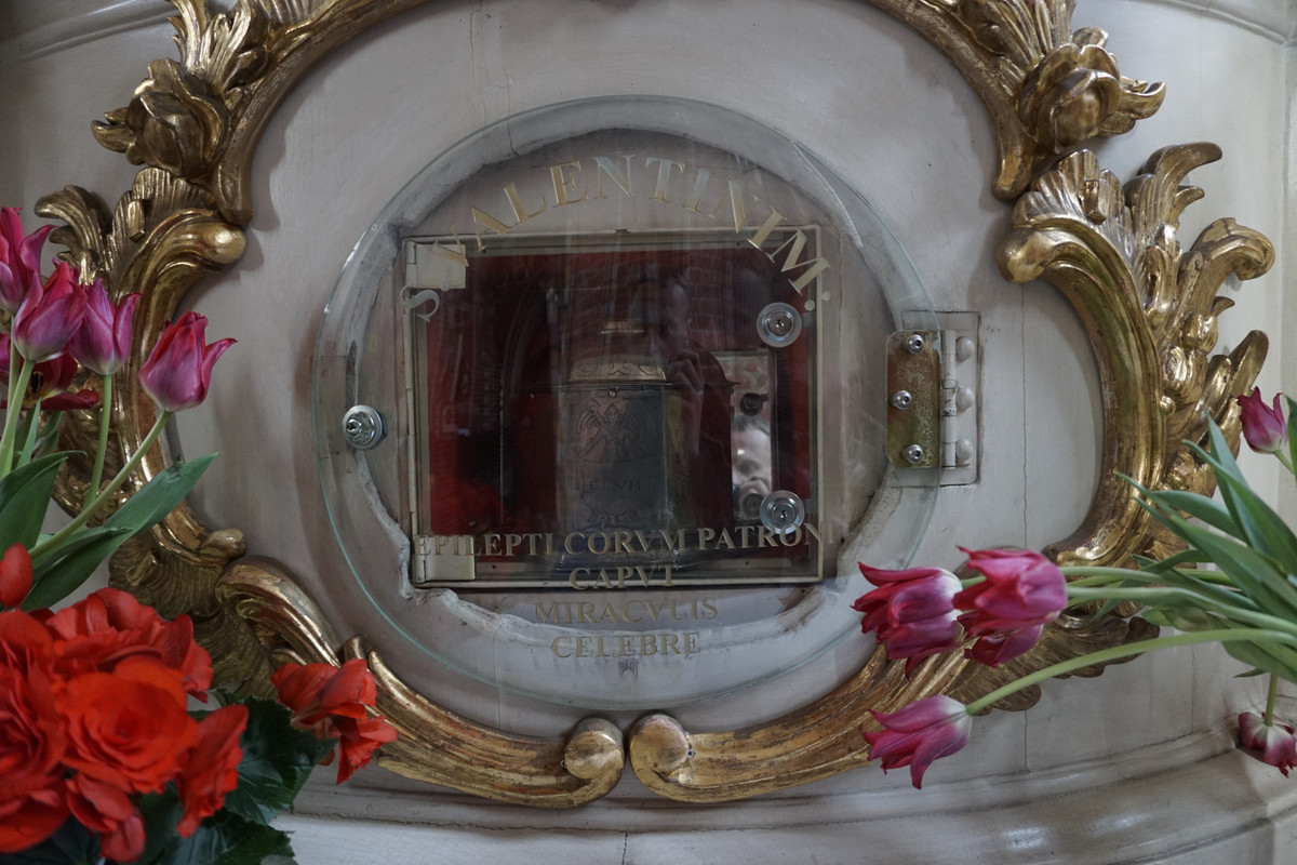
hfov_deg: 73.7
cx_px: 648
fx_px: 865
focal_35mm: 24
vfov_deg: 53.1
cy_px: 432
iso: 800
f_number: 3.5
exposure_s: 1/15
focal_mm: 16
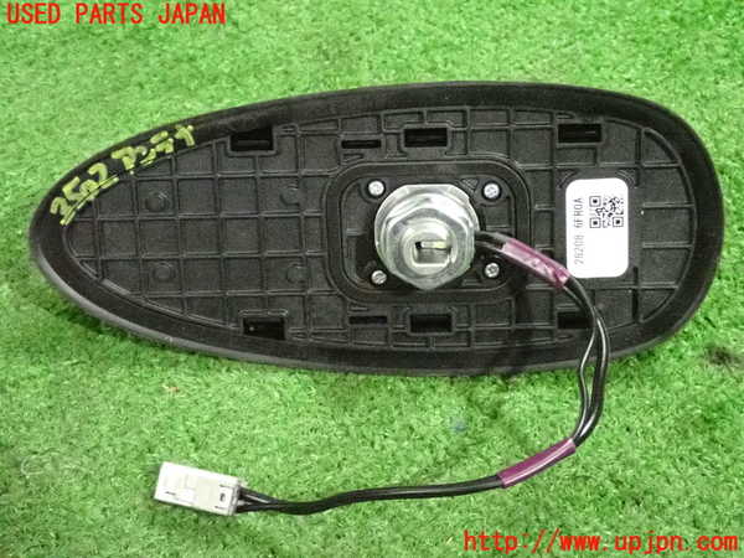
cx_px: 372
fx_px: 1526
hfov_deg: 27.4
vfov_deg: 20.7
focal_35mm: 71
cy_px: 279
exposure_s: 1/125
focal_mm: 12.73
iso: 10000
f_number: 3.9
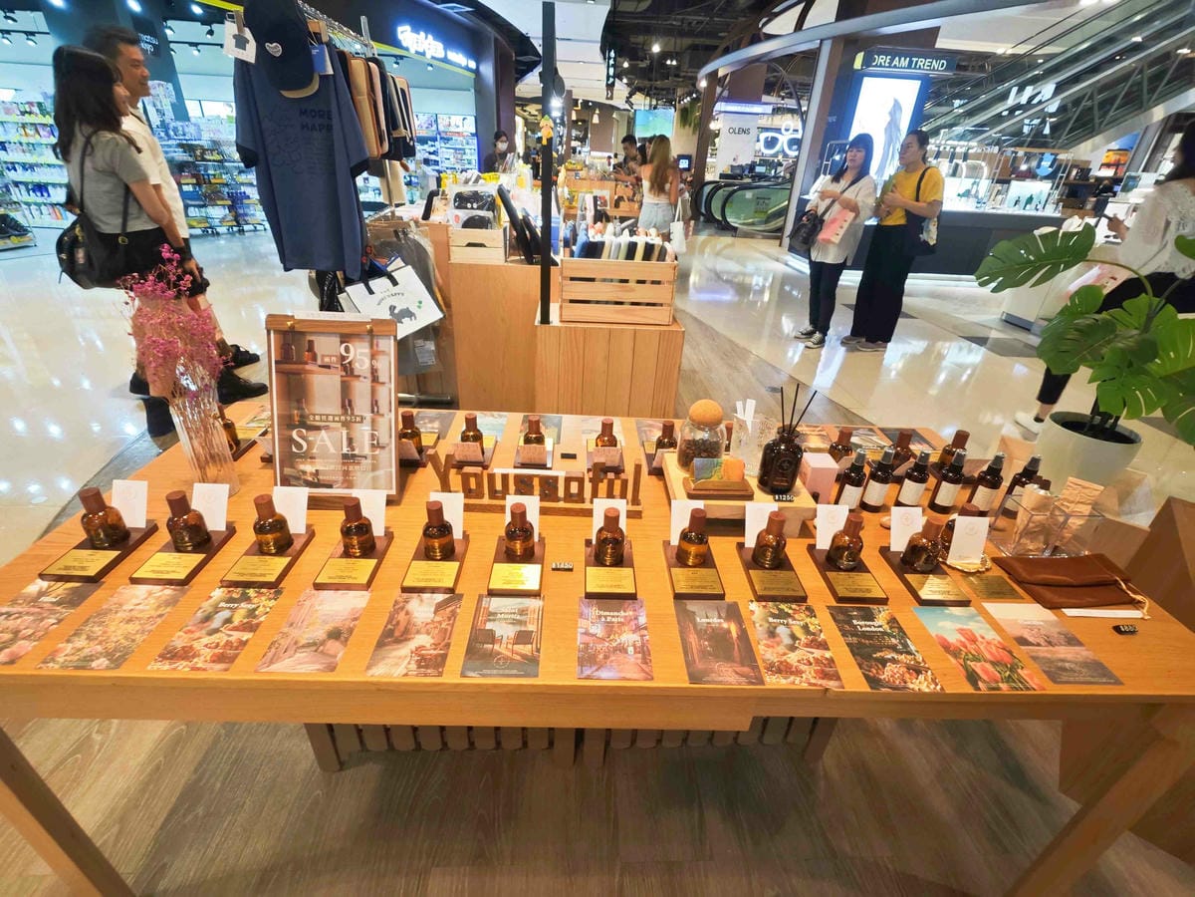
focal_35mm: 14
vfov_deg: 85.7
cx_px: 598
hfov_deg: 102.1
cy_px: 448
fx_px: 483
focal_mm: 2.03
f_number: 1.8
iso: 80
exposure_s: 1/60
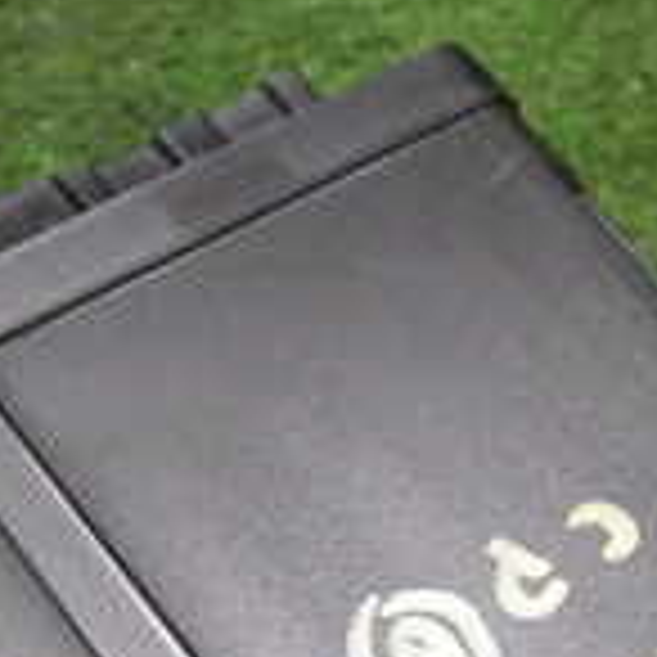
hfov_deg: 14.5
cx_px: 220
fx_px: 2577
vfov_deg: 13.9
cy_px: 904
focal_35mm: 120
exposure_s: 1/50
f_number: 2.4
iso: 1250
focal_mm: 5.9
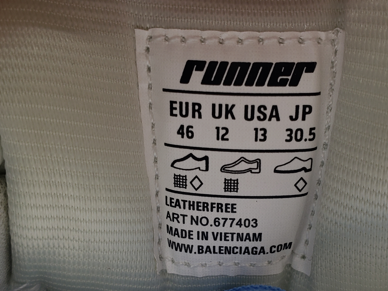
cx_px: 222
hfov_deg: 40.3
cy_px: 213
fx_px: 527
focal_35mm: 47
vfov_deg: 30.4
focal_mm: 4.3
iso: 80
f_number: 2.4
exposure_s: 1/100
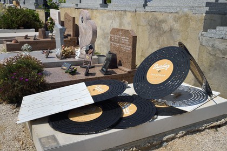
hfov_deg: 50.7
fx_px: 240
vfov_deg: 35.1
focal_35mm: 38
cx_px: 114
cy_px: 76
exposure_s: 1/1000
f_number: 9
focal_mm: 38
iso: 200
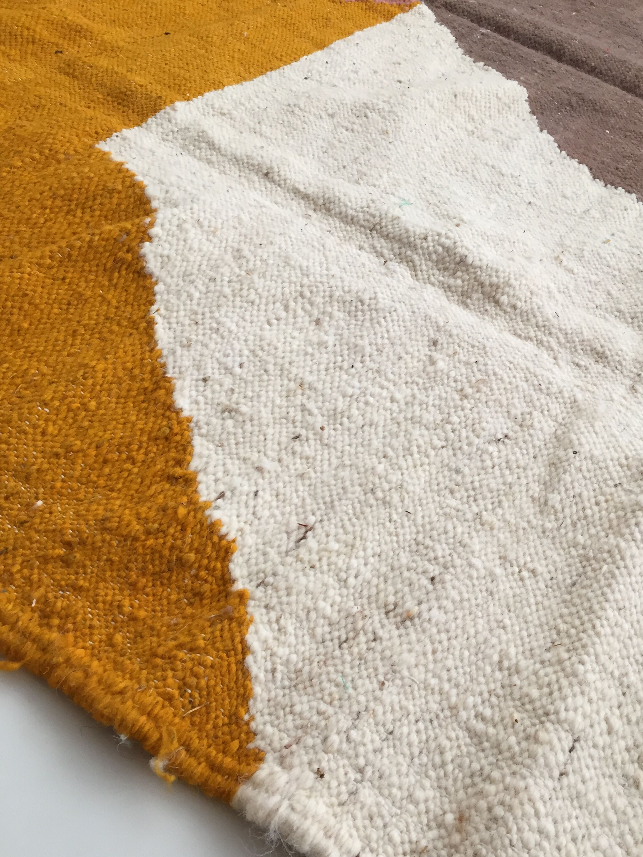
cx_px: 372
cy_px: 499
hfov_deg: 41.7
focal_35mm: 34
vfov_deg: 53.7
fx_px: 842
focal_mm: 4.15
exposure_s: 1/33
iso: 40
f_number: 2.2
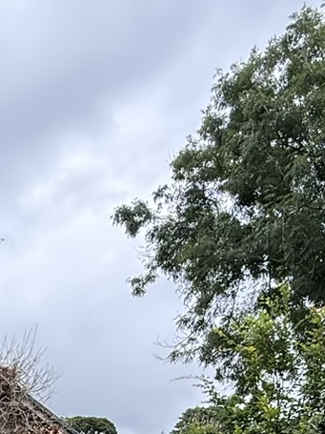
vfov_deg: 24.4
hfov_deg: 21.8
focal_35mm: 63
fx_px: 789
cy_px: 638
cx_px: -50
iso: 64
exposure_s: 1/282
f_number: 2.2
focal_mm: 2.22
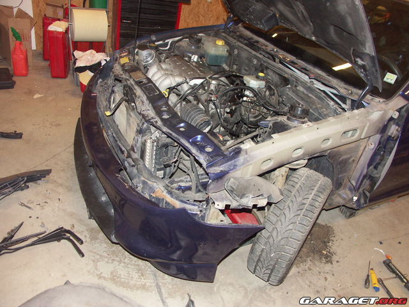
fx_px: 331
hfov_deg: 63.4
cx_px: 204
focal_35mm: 28
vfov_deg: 49.7
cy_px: 154
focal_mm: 7.21
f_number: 2.8
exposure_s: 1/50
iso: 200
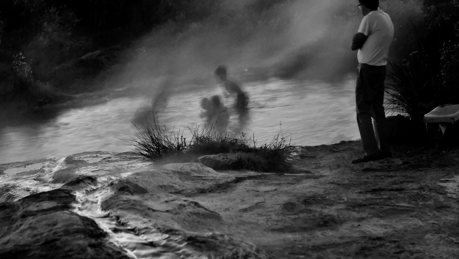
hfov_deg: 27.5
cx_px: 230
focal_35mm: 77
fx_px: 937
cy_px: 116
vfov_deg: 15.7
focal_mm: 48.4
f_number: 4
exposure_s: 1/1.3
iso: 5000
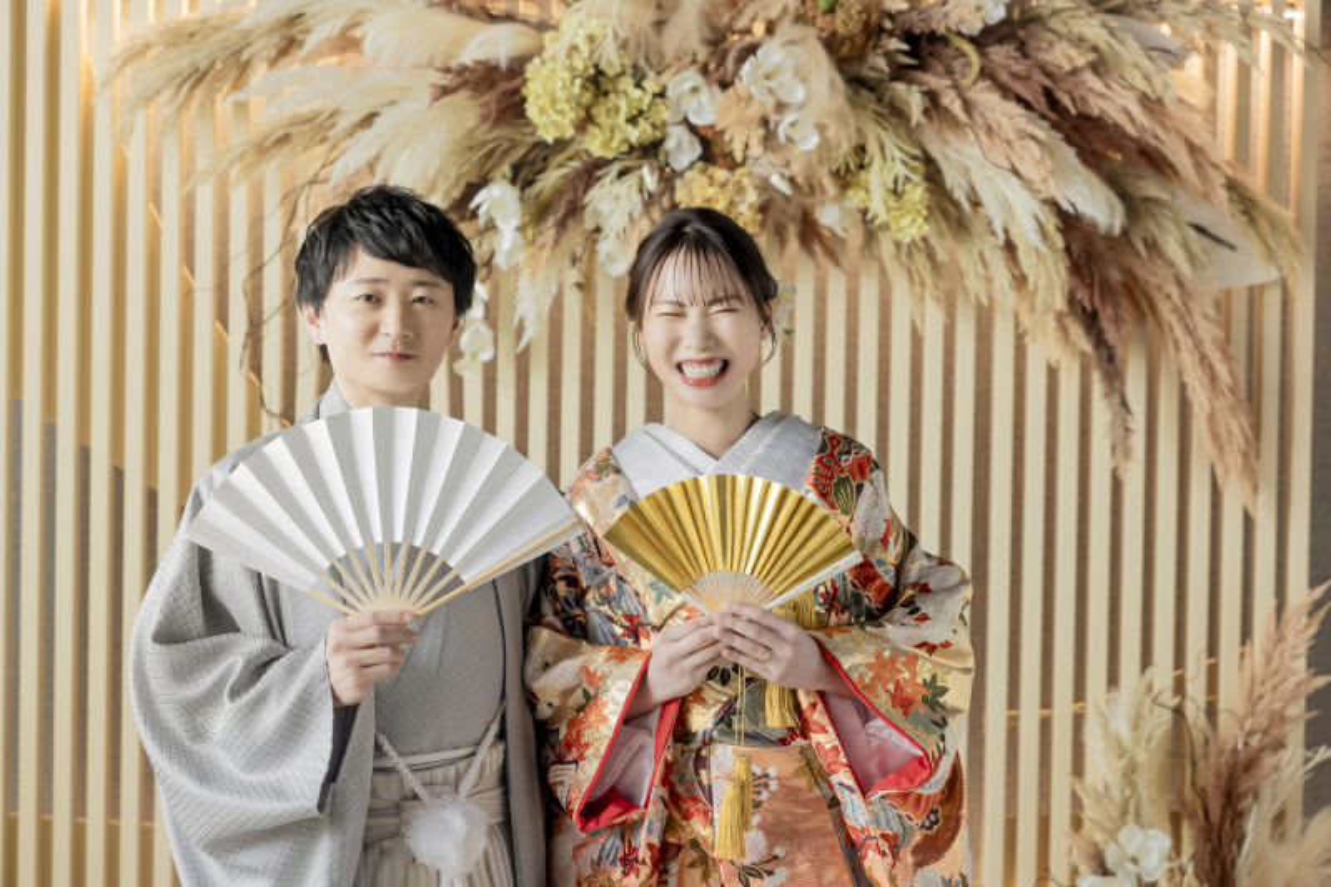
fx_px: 2513
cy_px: 444
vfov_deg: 20.0
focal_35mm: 68
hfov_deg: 29.7
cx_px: 666
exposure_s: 1/125
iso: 1600
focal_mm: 68
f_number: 4
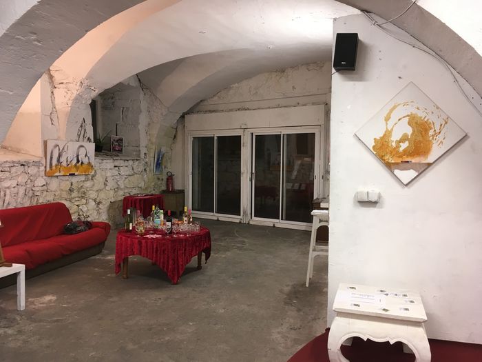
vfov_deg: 48.2
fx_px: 404
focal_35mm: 29
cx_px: 241
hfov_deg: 61.7
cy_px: 181
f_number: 2.2
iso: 100
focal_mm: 4.15
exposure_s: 1/33
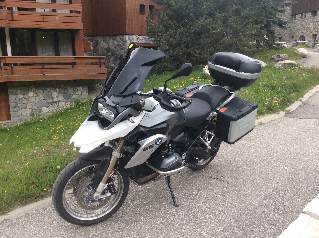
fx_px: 294
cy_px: 119
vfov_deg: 44.1
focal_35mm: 32
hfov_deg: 56.9
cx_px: 160
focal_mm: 3.3
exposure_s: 1/502
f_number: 2.4
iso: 32
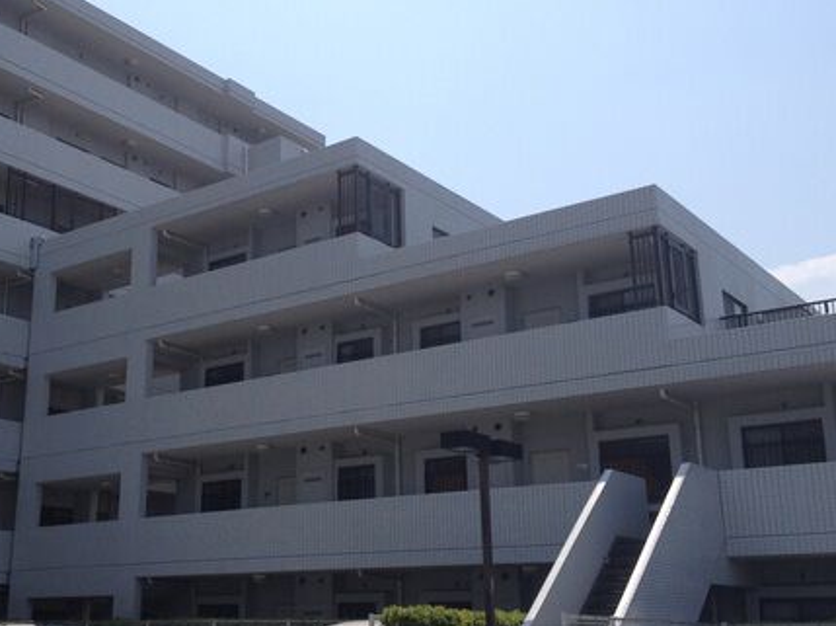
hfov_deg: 38.6
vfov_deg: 29.6
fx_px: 1182
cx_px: 304
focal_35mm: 49
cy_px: 326
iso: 50
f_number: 2.4
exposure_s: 1/2304
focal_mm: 4.28
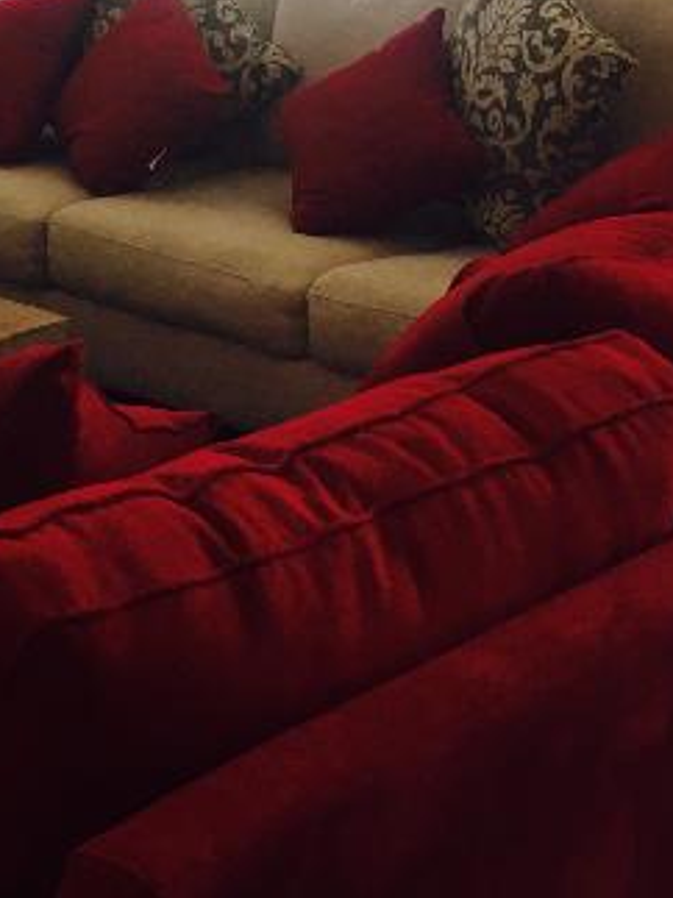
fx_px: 2386
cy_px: -33
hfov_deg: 15.8
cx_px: 61
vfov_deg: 20.5
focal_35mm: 92
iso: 25
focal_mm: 4.15
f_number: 2.2
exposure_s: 1/40
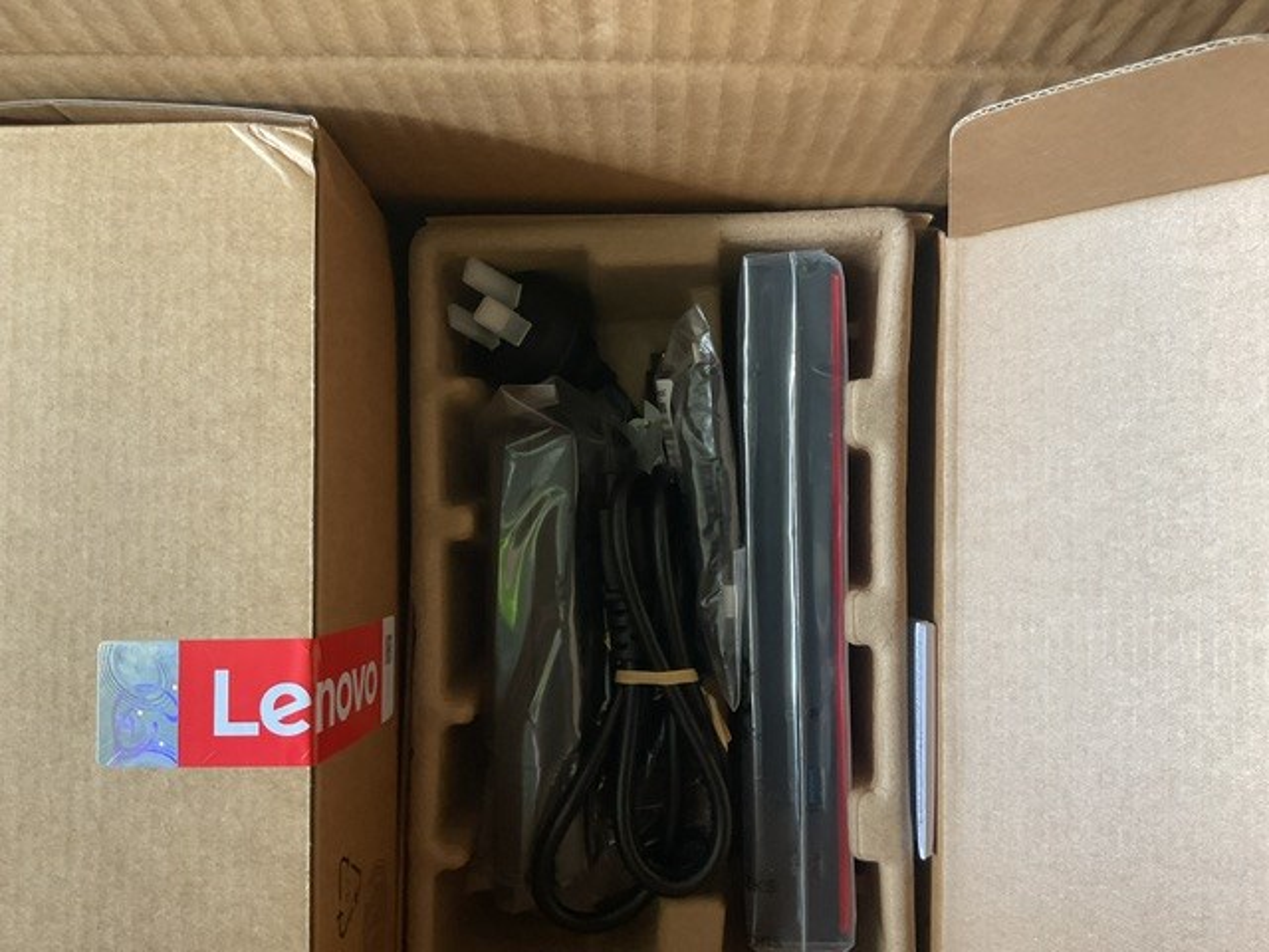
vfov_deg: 48.2
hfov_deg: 61.7
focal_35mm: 29
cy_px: 476
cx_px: 634
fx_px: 1063
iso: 125
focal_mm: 3
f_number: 1.8
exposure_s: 1/60
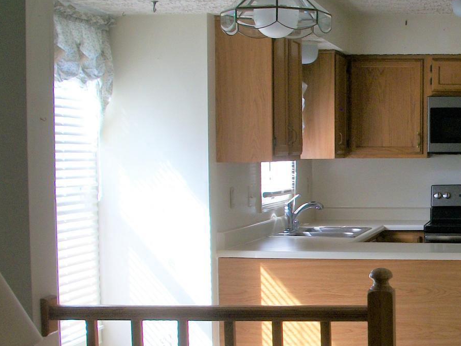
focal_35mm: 80
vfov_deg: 18.3
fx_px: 1065
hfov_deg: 23.6
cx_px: 434
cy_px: 258
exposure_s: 1/40
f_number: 3.1
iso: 80
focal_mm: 6.3
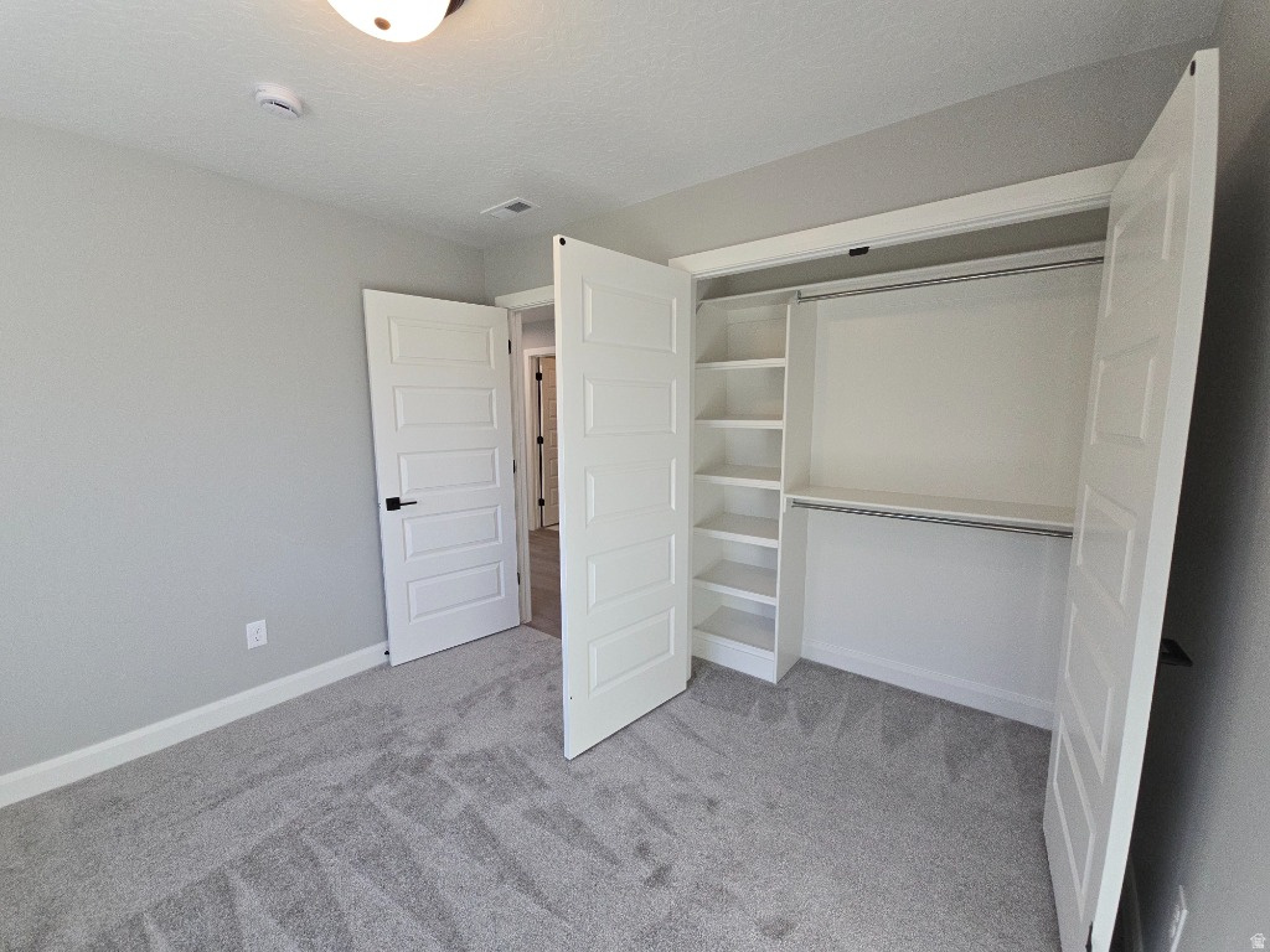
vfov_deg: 89.9
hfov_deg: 106.2
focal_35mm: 13
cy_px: 476
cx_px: 635
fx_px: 477
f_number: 2.2
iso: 80
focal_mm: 2.2
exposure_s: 1/120
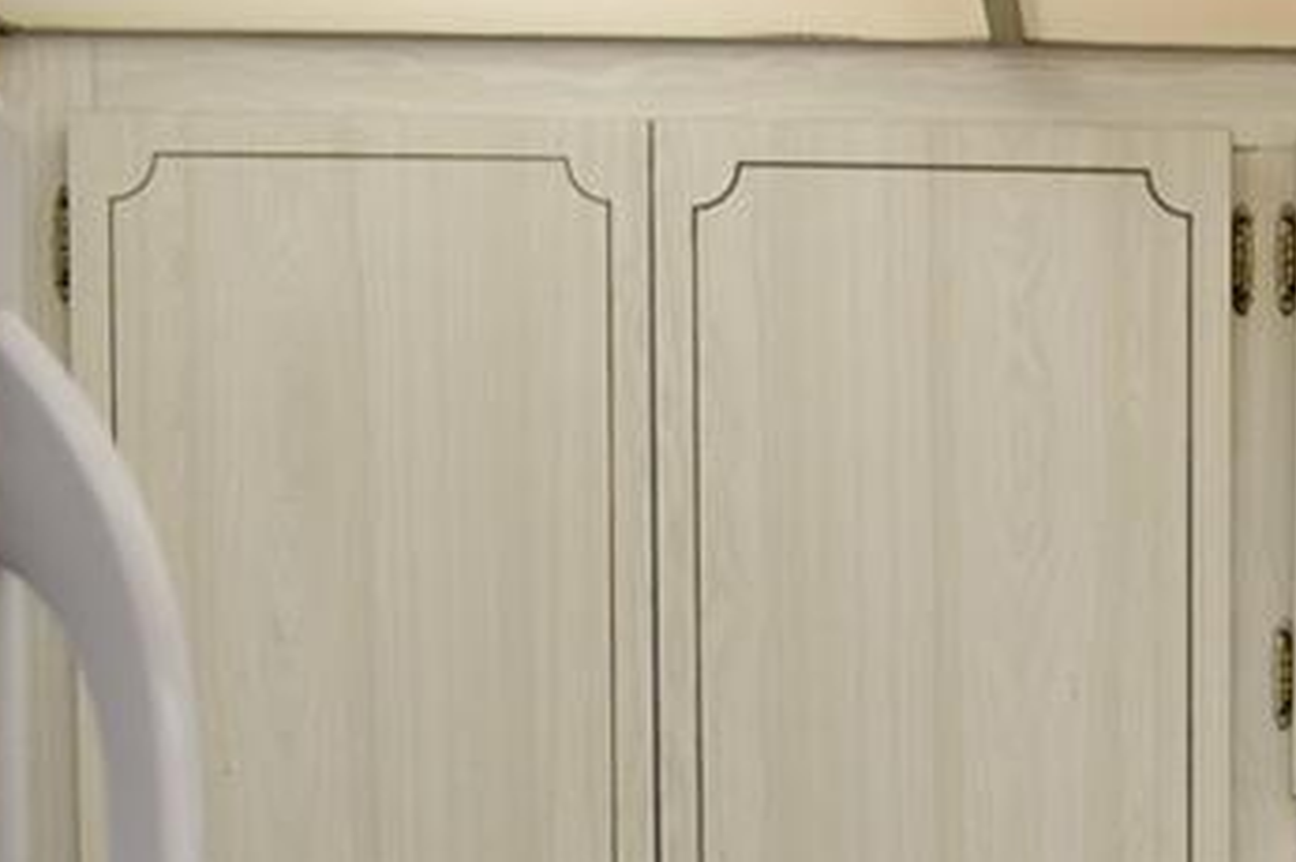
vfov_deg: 10.0
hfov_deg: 15.6
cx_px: 1682
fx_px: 4496
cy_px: 1859
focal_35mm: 125
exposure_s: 1/80
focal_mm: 18
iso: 400
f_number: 4.5
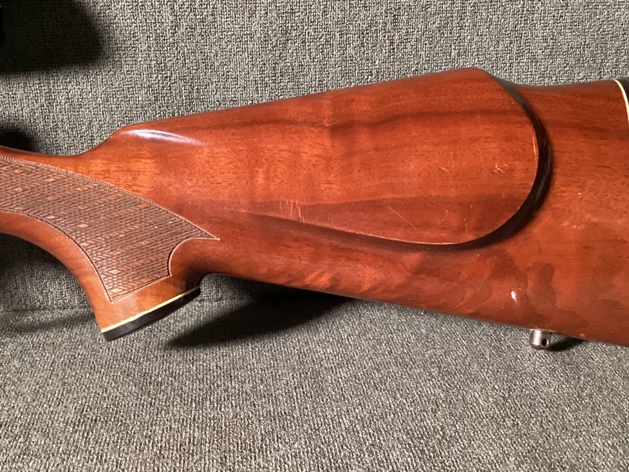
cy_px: 288
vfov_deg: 30.2
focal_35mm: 48
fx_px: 872
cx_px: 314
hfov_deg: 39.7
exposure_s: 1/24
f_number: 2.4
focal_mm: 3.3
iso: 640
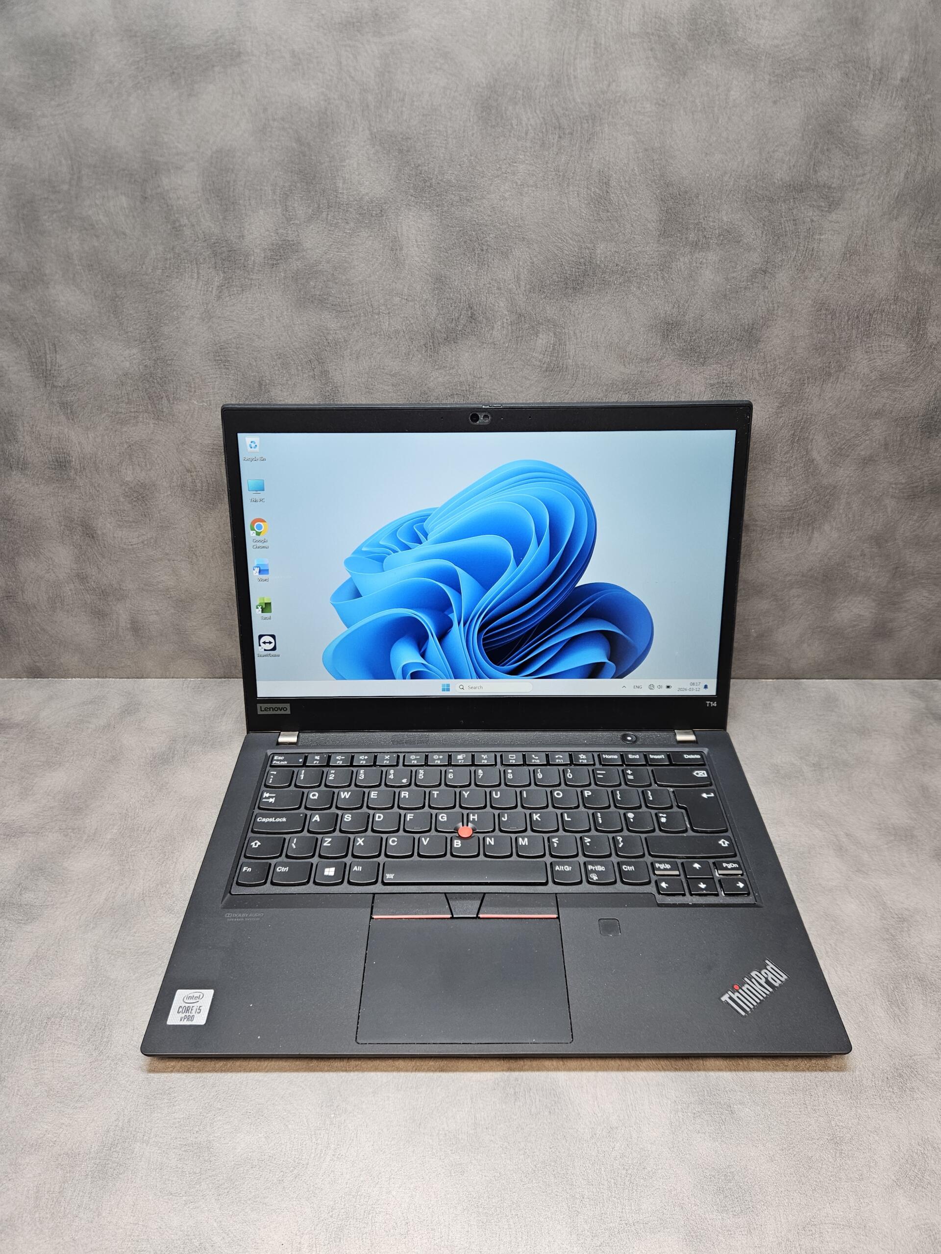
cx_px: 470
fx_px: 834
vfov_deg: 73.9
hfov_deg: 58.9
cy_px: 627
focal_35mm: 23
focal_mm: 5.4
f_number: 1.8
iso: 160
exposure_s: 1/100
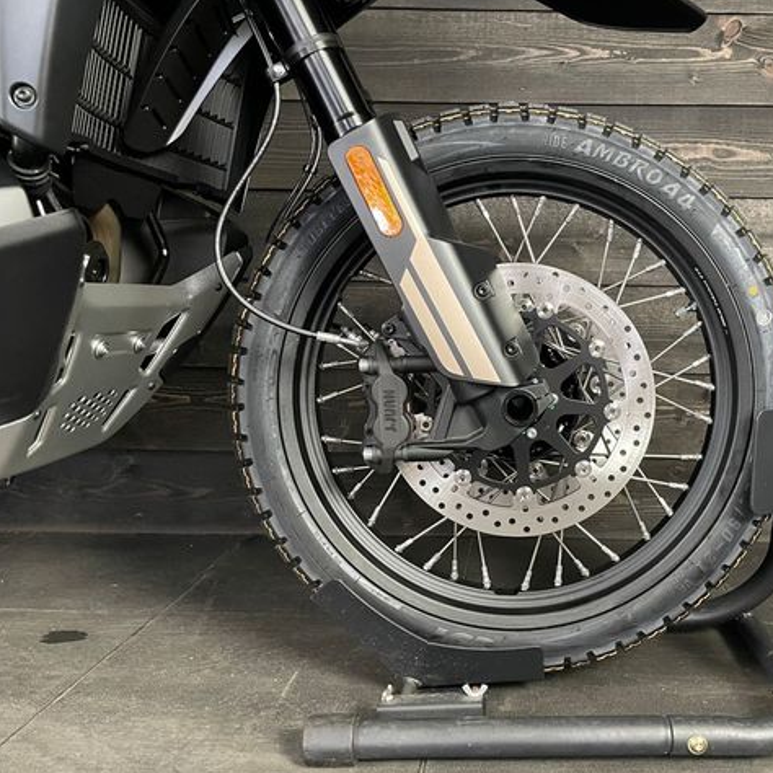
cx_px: 506
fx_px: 783
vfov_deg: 52.5
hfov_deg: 51.7
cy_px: 386
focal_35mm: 31
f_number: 1.6
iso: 640
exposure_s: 1/33
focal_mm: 4.2
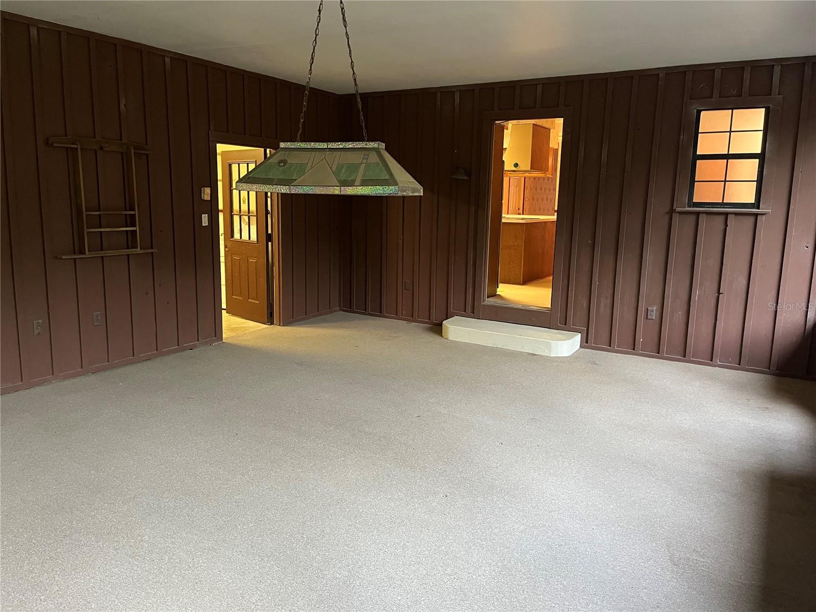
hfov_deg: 67.3
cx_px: 408
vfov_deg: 53.1
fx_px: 613
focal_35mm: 26
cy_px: 306
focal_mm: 5.1
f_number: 1.6
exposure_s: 1/40
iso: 400
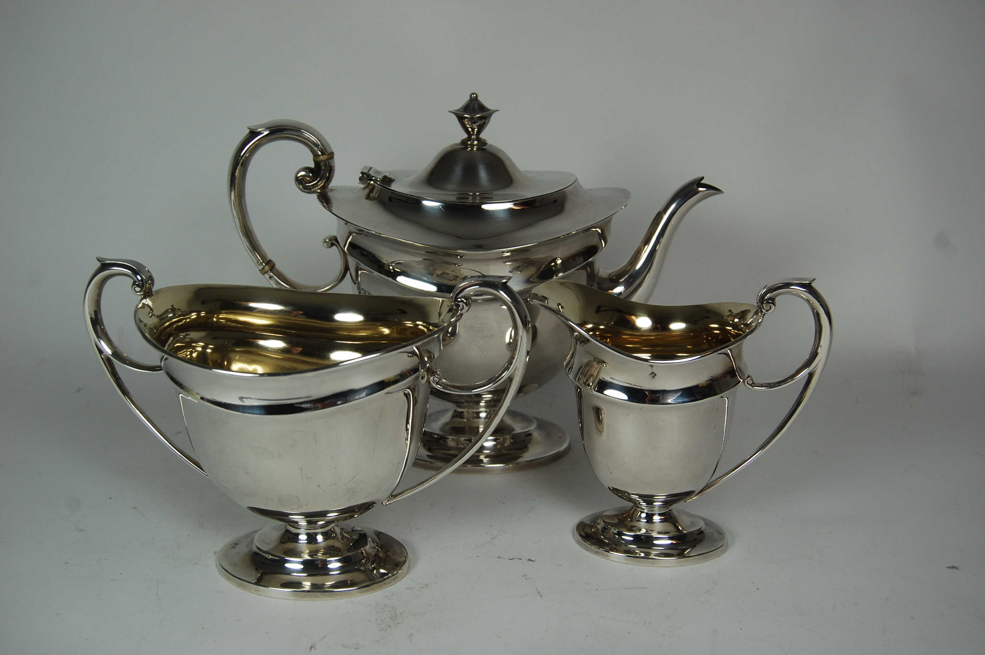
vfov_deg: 34.1
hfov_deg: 49.6
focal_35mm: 39
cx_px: 492
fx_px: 1066
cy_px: 328
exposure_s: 1/125
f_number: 5.6
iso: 200
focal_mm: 26
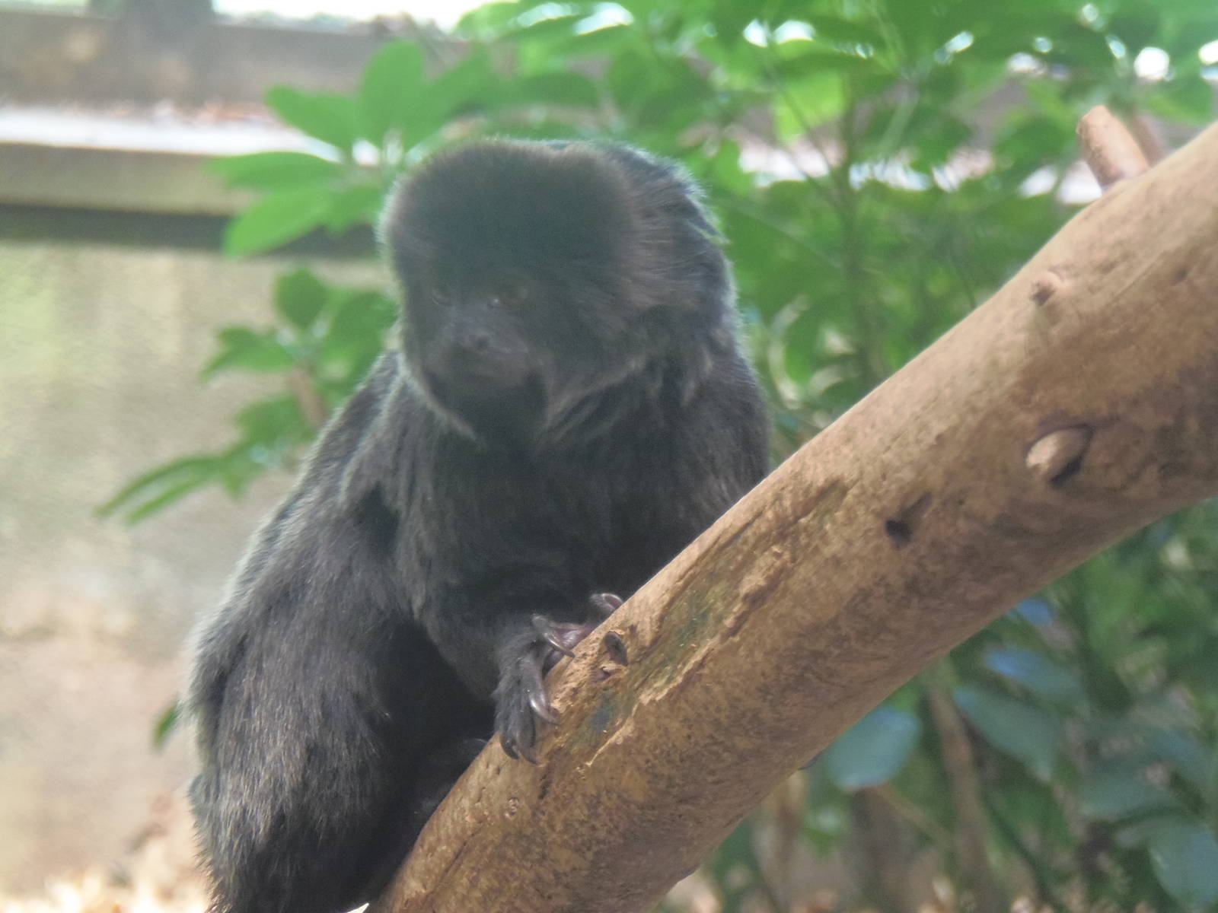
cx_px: 609
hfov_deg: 8.2
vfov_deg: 6.1
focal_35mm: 242
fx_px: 8515
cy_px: 456
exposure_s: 1/15
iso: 400
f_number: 5.1
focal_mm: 44.9
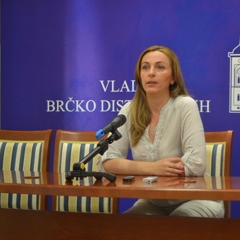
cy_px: 120
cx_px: 178
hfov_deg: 16.4
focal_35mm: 106
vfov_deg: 16.5
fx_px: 829
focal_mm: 55
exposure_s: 1/20
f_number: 5.6
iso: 400
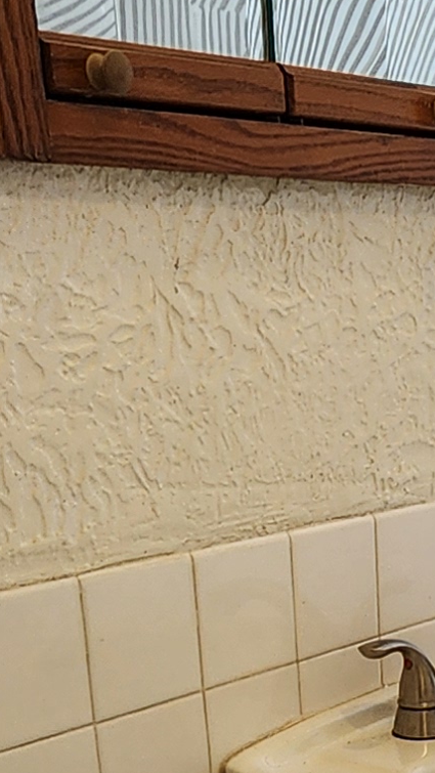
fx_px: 1537
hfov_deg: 14.2
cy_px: 850
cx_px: 792
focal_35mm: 75
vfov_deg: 26.1
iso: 125
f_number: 2.2
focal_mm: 2.2
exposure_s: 1/60
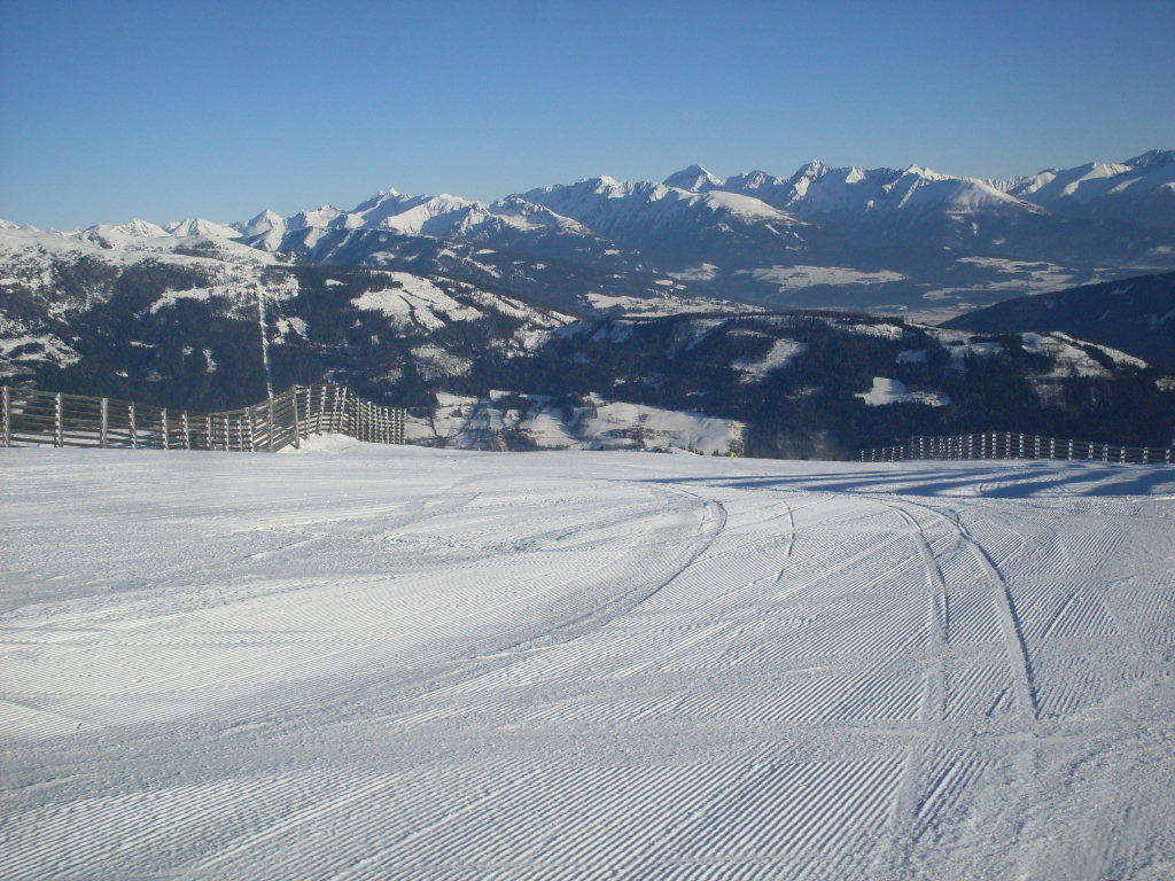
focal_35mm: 38
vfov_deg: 37.7
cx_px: 588
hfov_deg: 49.0
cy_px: 440
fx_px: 1290
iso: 80
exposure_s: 1/500
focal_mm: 6.3
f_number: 8.4
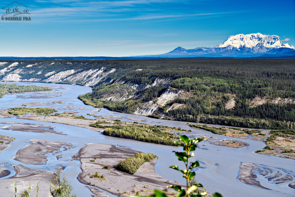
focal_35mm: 70
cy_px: 98
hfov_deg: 28.8
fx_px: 574
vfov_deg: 19.5
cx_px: 148
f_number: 8
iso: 100
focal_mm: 70
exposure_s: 1/320
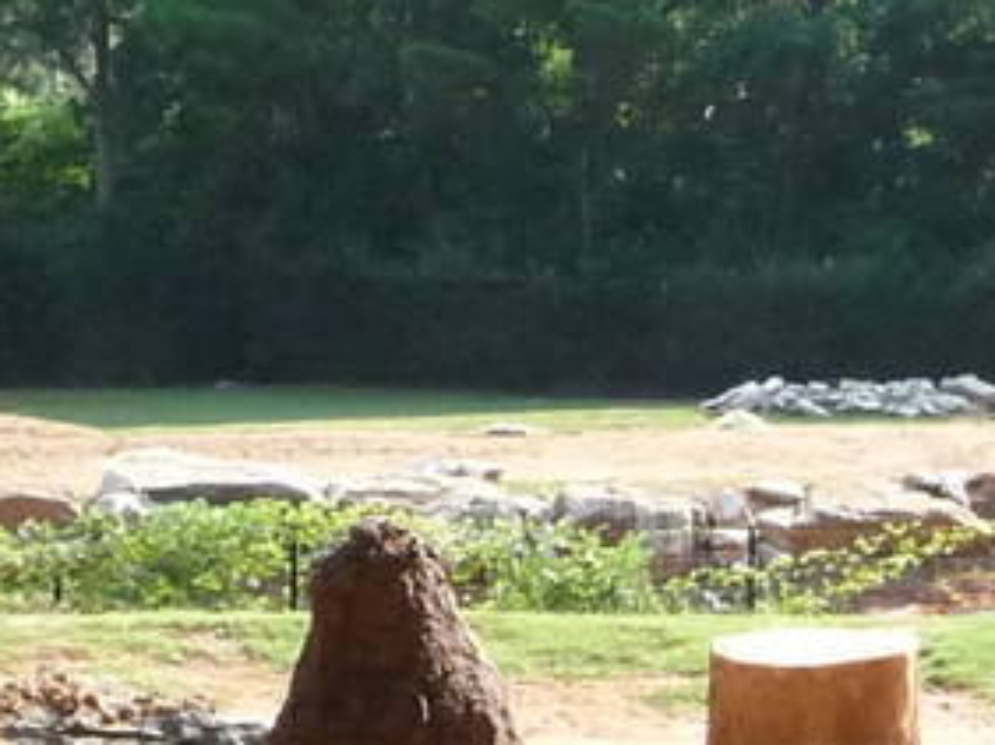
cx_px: 723
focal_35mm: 159
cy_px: 417
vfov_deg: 9.3
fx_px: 4566
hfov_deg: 12.4
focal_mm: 4.7
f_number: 3.3
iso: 250
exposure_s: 1/500
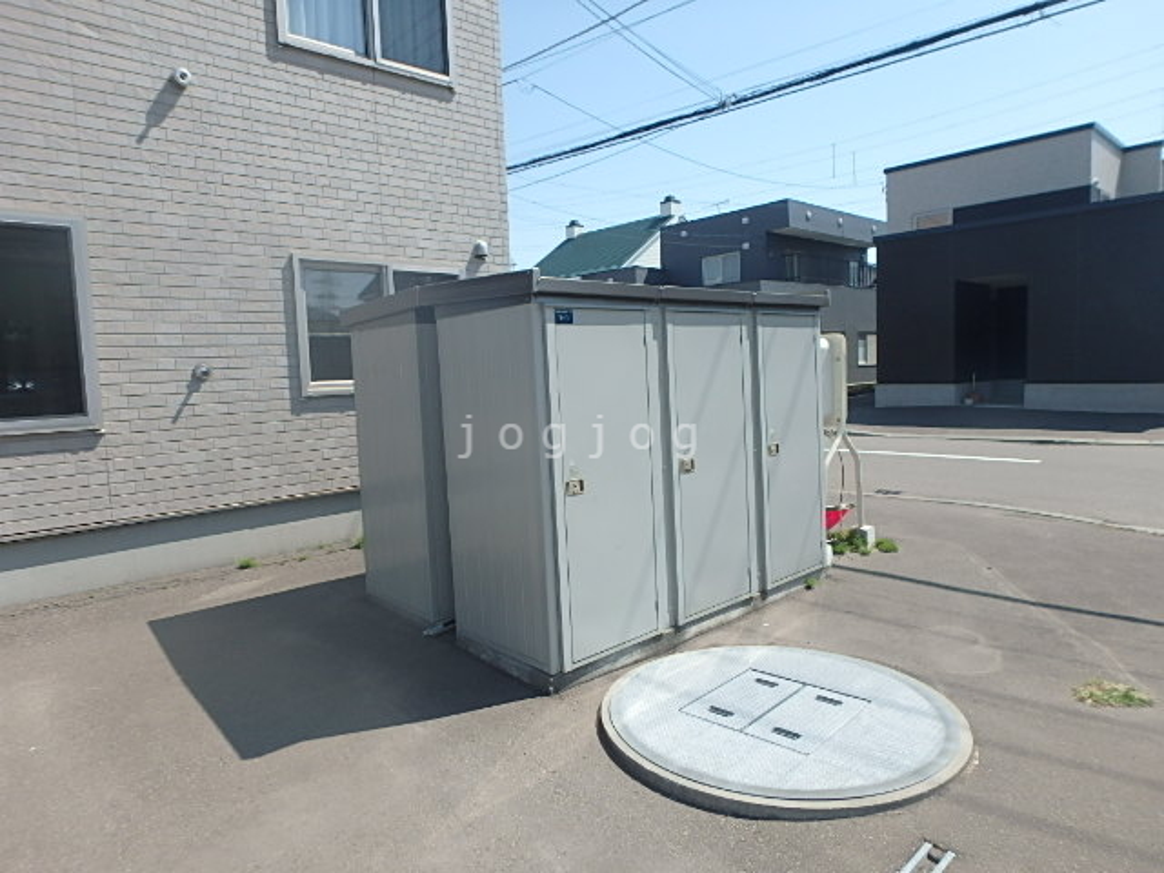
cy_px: 436
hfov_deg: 79.0
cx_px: 582
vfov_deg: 63.4
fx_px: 706
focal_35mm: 21
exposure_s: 1/800
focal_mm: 3.7
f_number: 3.5
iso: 125
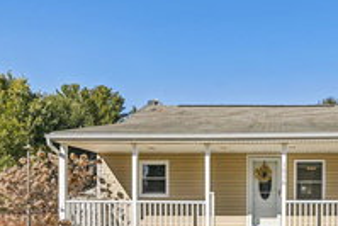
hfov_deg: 50.4
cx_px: 262
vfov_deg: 35.1
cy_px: 198
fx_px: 338
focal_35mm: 36
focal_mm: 14
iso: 100
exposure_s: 1/640
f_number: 8
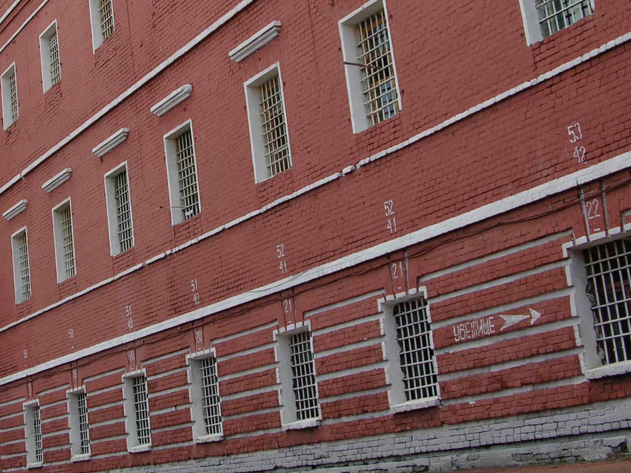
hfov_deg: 27.3
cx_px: 133
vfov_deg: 20.9
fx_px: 1276
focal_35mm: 70
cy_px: 159
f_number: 5
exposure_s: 1/186
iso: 50
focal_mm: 8.9
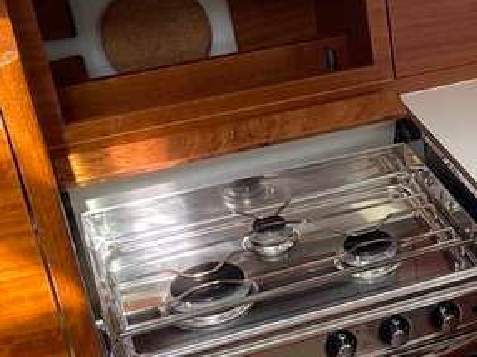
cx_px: 557
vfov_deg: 16.9
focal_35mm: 87
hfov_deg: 21.1
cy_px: 237
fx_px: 1198
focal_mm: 4.2
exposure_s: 1/121
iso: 40
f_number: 1.6
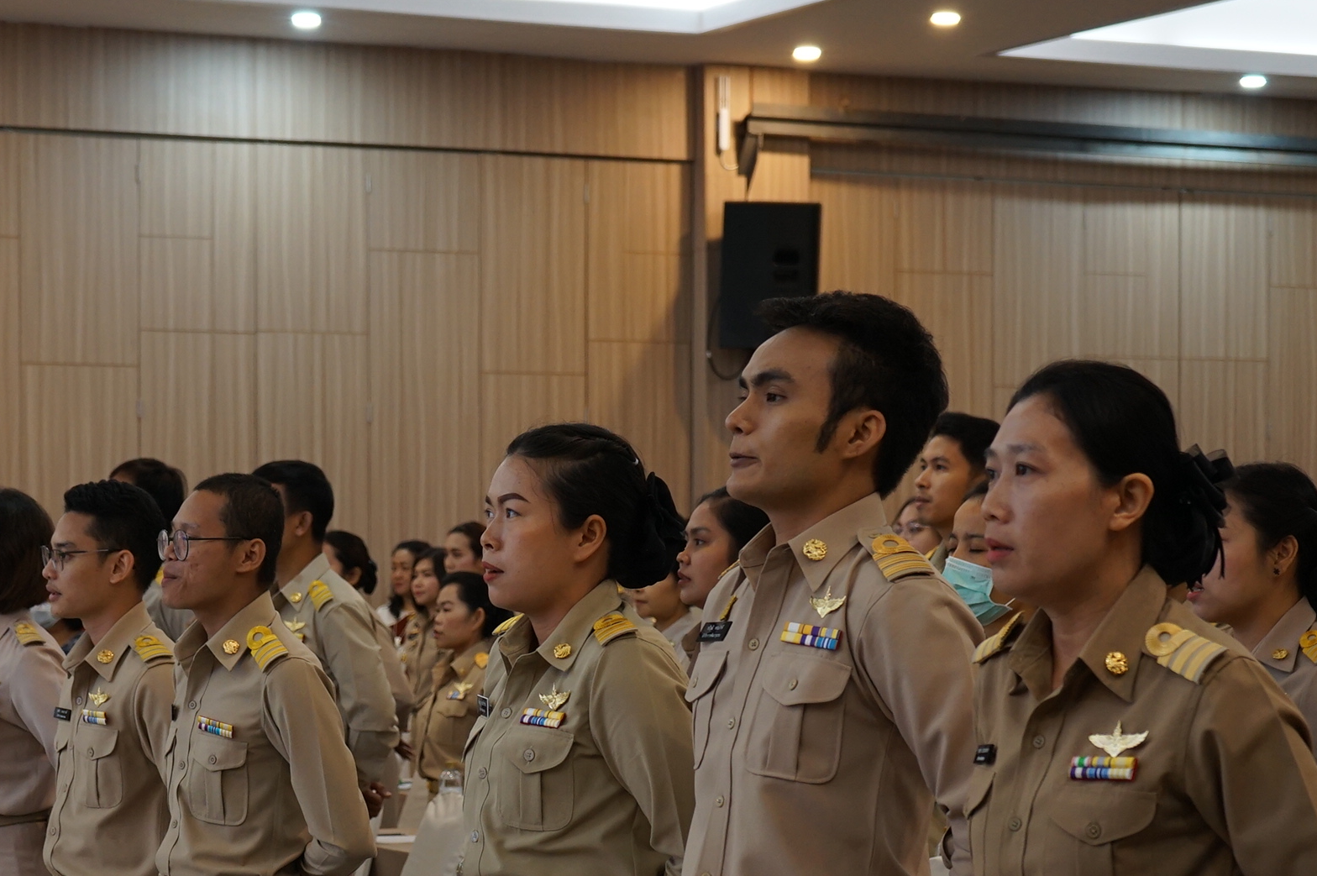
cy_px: 720
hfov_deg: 21.6
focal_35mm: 94
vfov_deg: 14.4
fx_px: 3436
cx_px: 417
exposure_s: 1/30
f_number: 4.5
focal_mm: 49
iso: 800
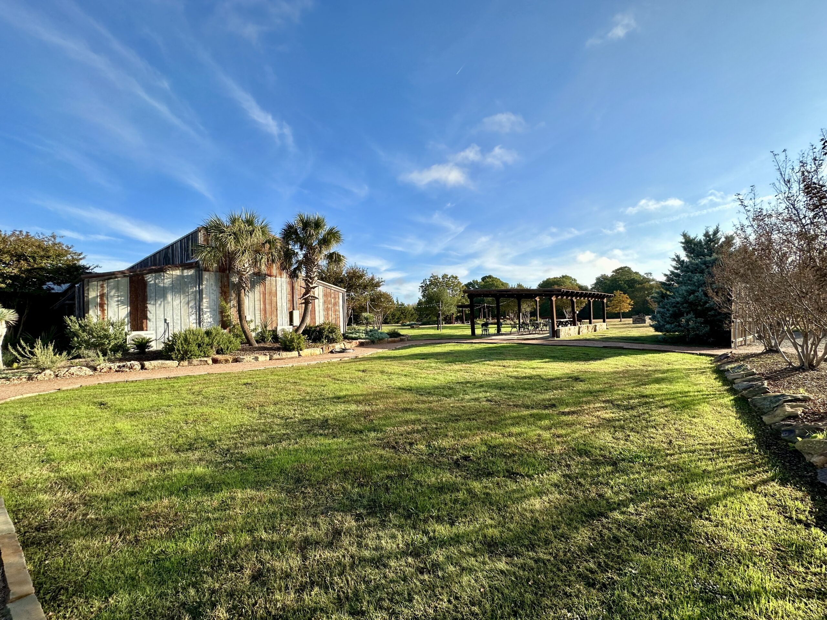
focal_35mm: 14
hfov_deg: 102.1
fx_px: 334
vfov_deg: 85.7
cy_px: 310
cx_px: 414
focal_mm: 2.22
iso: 50
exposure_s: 1/1595
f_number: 2.2
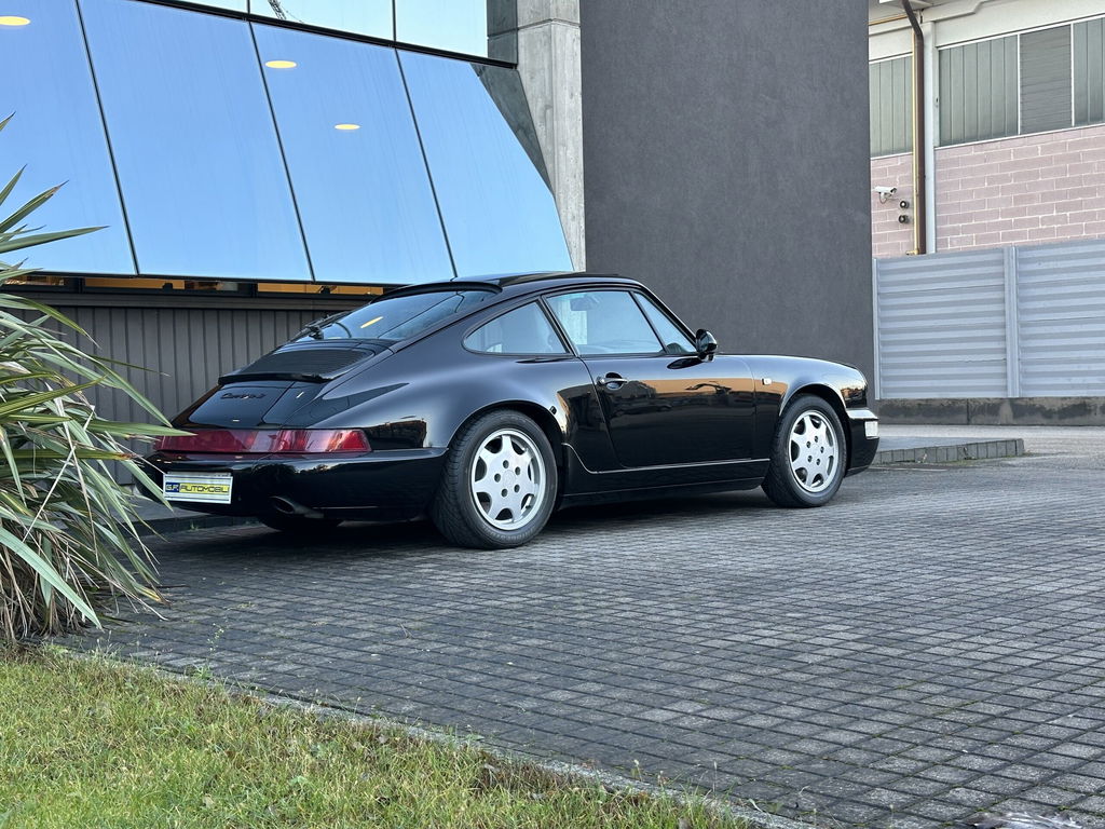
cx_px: 552
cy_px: 414
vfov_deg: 30.3
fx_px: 1532
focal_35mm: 48
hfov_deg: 39.7
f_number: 1.78
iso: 64
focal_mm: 6.86
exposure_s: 1/121
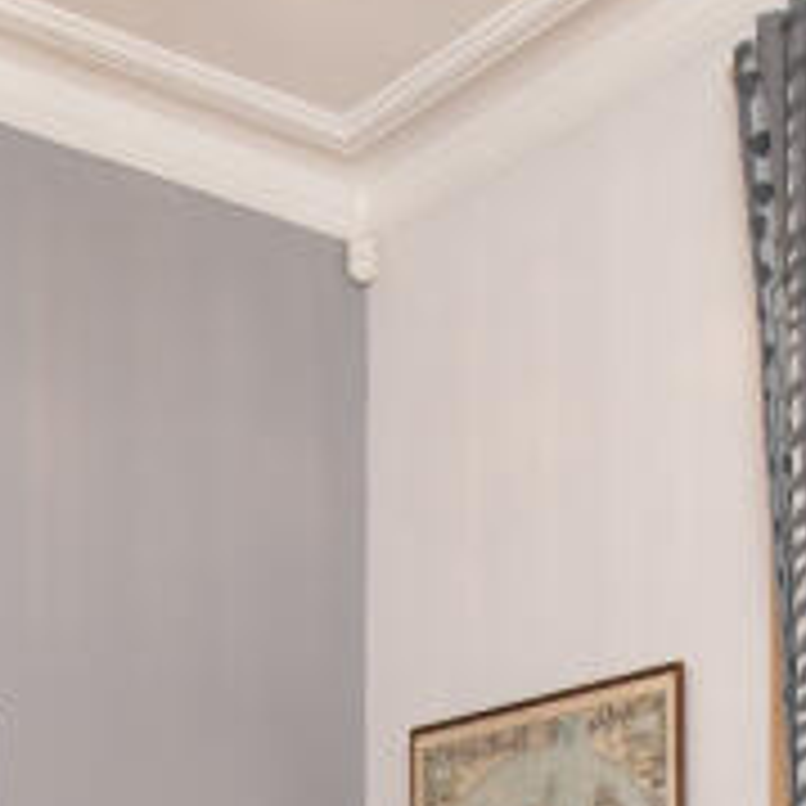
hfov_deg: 23.6
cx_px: 486
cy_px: 1216
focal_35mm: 73
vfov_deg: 20.3
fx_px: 1923
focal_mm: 10
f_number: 8
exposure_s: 1/5
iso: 320
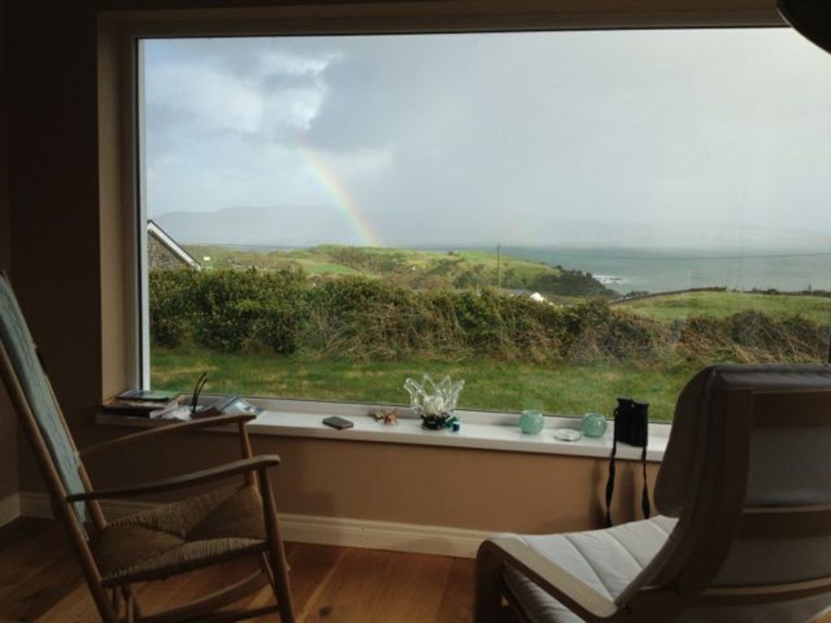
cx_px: 416
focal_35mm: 35
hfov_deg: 52.6
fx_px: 840
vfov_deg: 40.7
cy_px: 312
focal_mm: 4.28
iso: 50
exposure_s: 1/1042
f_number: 2.4
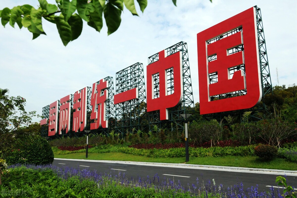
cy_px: 99
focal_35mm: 30
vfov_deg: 43.5
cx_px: 148
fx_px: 247
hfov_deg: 62.0
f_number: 10
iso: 800
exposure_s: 1/1600
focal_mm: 20
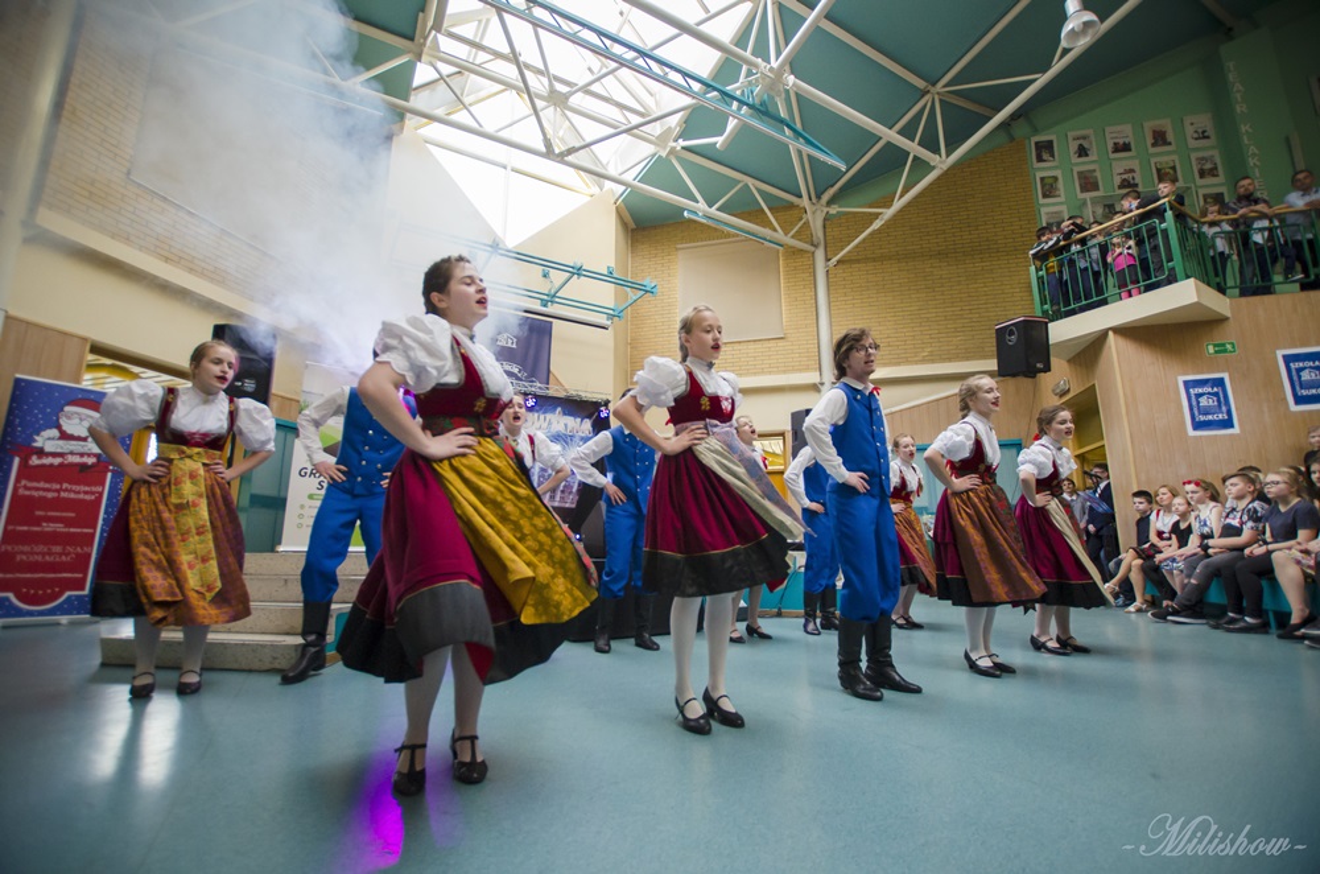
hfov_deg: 100.5
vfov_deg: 77.1
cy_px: 437
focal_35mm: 15
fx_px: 549
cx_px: 660
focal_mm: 10
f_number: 3.5
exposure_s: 1/250
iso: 1600
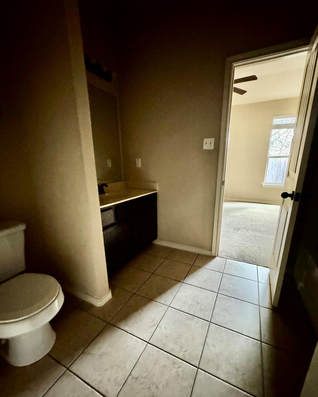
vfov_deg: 96.7
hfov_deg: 84.0
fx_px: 176
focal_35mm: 15
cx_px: 162
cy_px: 211
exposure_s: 1/30
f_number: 2.2
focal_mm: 2.22
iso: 2500
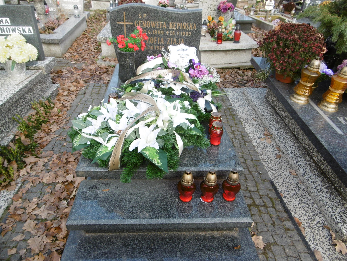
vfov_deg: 56.8
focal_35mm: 24
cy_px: 130
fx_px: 241
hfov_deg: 71.6
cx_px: 174
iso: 100
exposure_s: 1/160
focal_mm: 4.3
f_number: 3.1
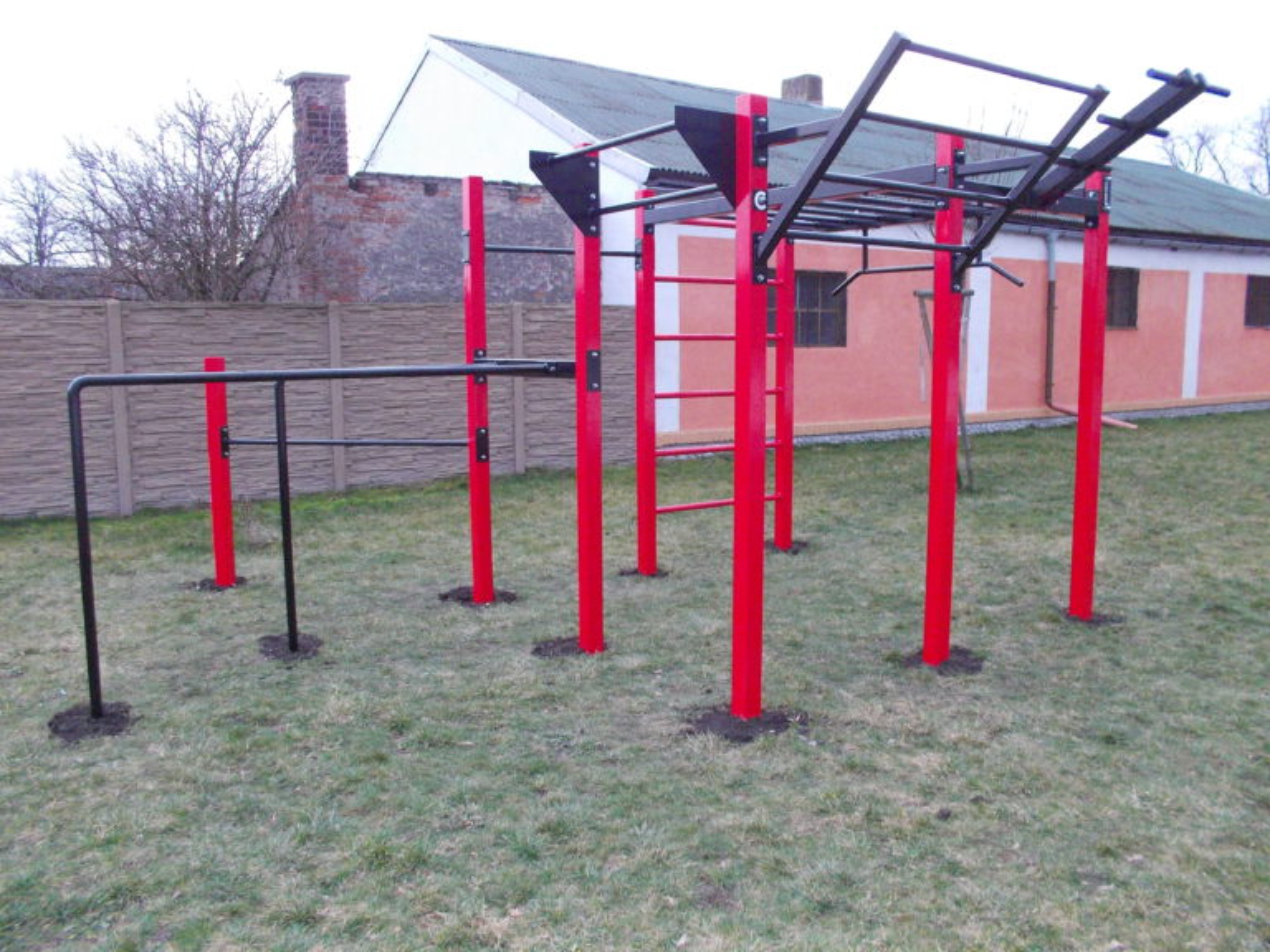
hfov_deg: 61.7
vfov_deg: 48.2
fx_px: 1064
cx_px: 635
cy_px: 476
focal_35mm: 29
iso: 320
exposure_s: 1/25
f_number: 3.3
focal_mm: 4.1
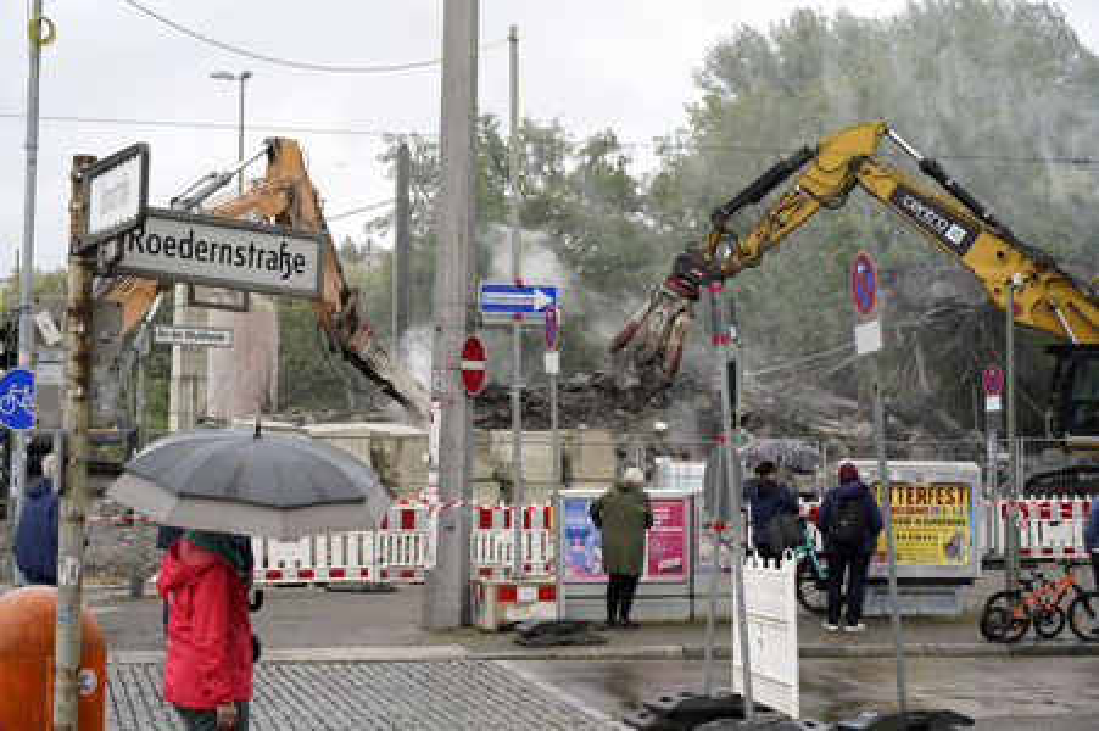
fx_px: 2044
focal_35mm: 67
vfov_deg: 20.3
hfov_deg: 30.1
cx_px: 550
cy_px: 366
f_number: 8
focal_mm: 67
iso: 640
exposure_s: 1/640
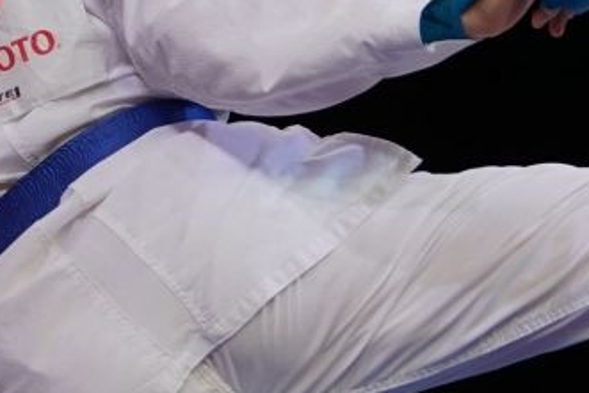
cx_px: 267
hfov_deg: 2.2
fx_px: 15385
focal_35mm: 940
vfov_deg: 1.5
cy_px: 340
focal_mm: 173
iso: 500
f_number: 2.8
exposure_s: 1/1000
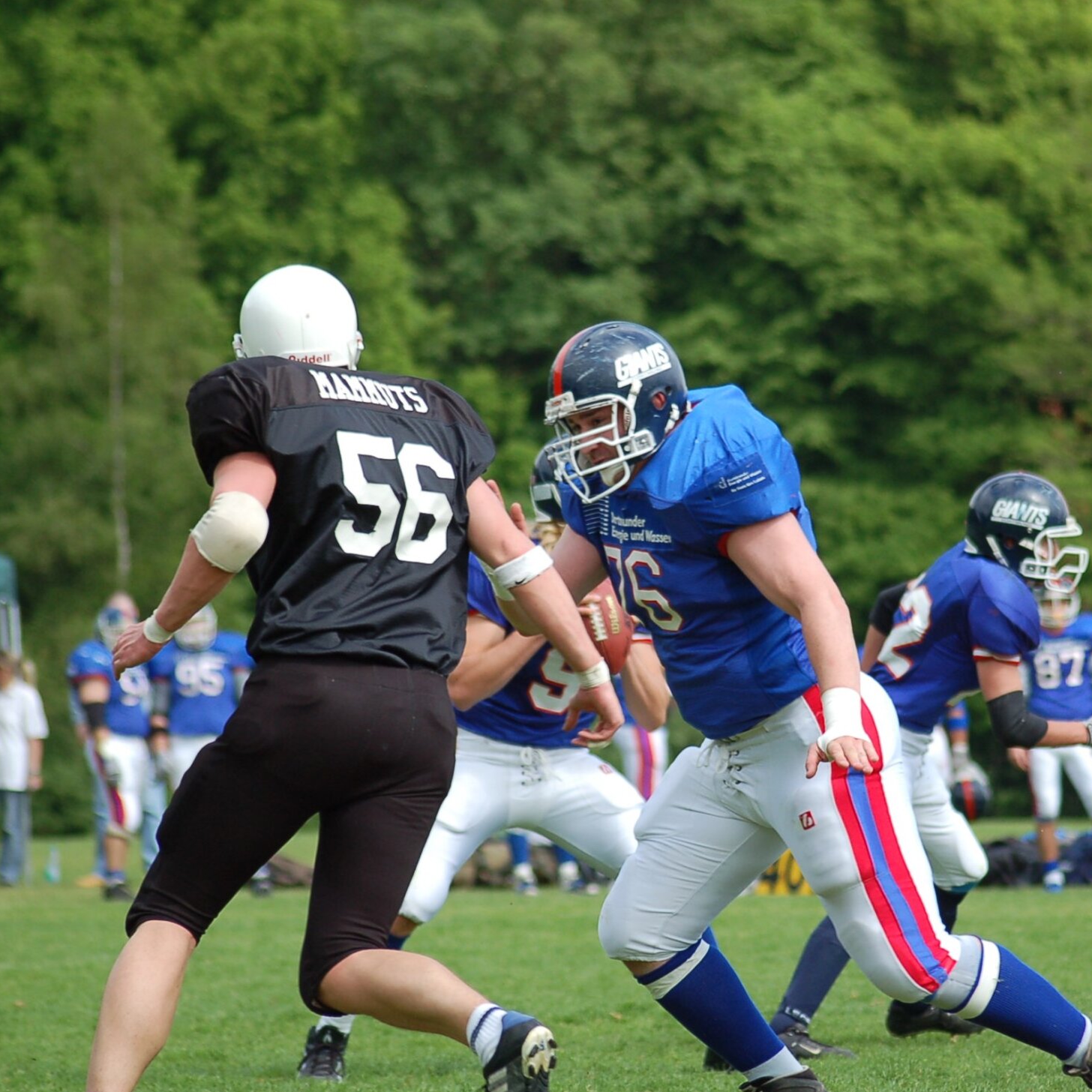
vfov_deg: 6.7
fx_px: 9267
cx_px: 728
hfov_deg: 6.7
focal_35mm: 260
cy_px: 546
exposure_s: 1/1000
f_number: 4.5
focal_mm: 135
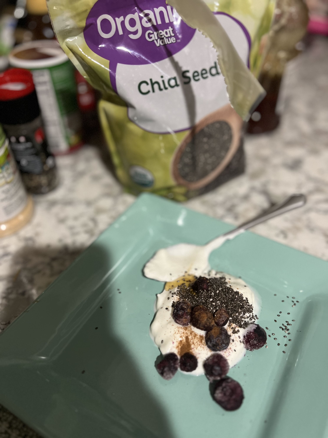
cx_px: 164
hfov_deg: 53.1
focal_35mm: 26
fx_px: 328
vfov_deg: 67.3
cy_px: 219
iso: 500
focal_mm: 5.7
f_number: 1.5
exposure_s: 1/40
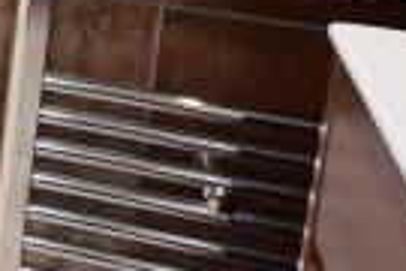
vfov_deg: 10.7
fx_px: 1286
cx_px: -562
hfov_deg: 13.4
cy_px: -315
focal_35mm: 114
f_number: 9
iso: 320
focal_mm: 10
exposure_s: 1/60
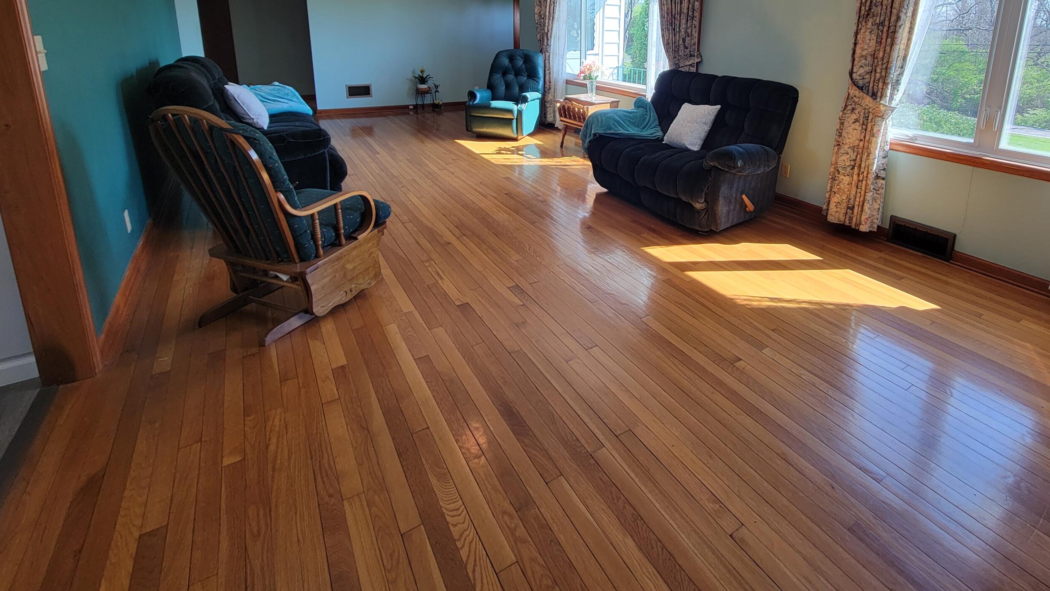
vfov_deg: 60.2
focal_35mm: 17
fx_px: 473
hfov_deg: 95.0
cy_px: 142
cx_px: 615
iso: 64
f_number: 2.2
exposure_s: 1/60
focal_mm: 2.2
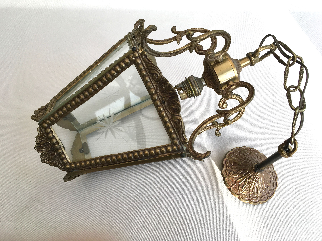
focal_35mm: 29
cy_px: 120
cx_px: 161
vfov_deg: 48.2
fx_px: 270
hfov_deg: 61.7
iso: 25
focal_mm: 4.15
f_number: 2.2
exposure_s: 1/334
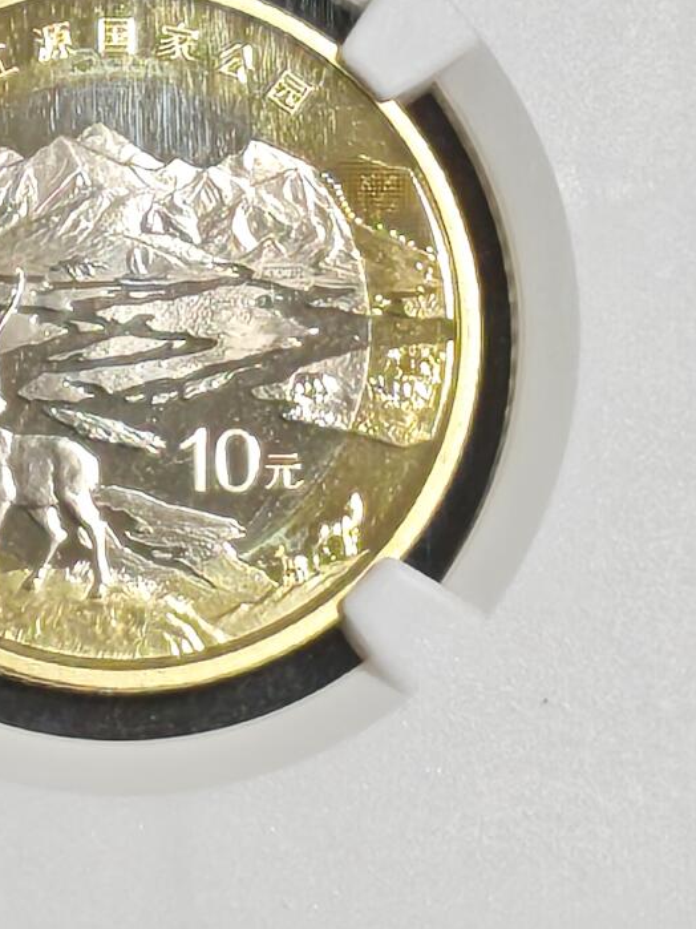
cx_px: 53
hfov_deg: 4.8
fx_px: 8286
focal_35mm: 309
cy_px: -84
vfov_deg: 6.4
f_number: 1.5
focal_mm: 4.94
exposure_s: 1/847
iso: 50
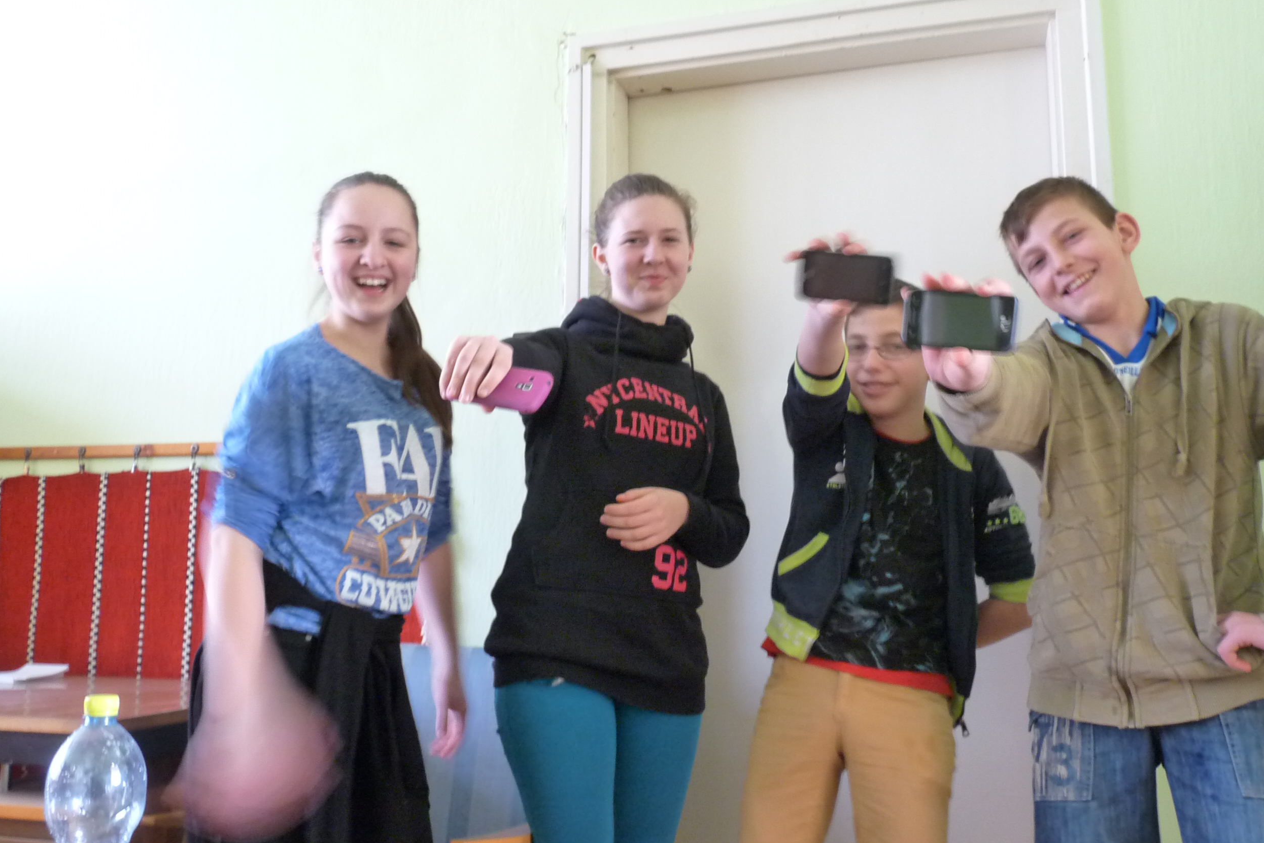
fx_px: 1088
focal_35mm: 31
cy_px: 411
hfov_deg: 60.3
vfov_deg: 42.3
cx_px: 632
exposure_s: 1/8
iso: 400
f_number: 2.8
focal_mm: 4.8
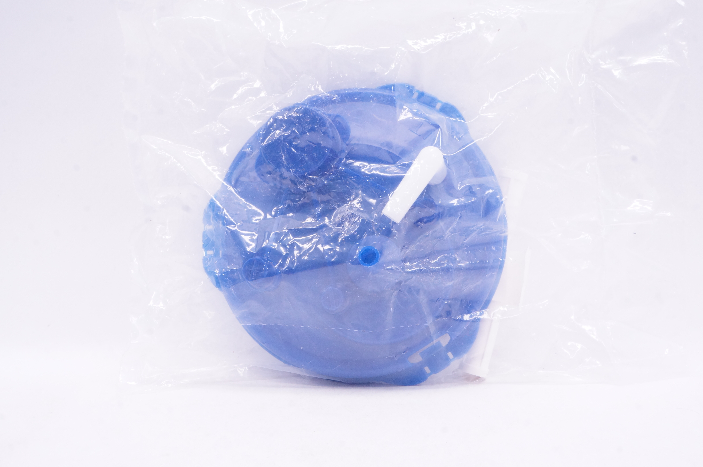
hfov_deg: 48.0
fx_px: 790
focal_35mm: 40
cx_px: 352
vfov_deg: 32.9
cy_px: 234
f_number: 16
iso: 1600
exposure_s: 1/25
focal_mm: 27
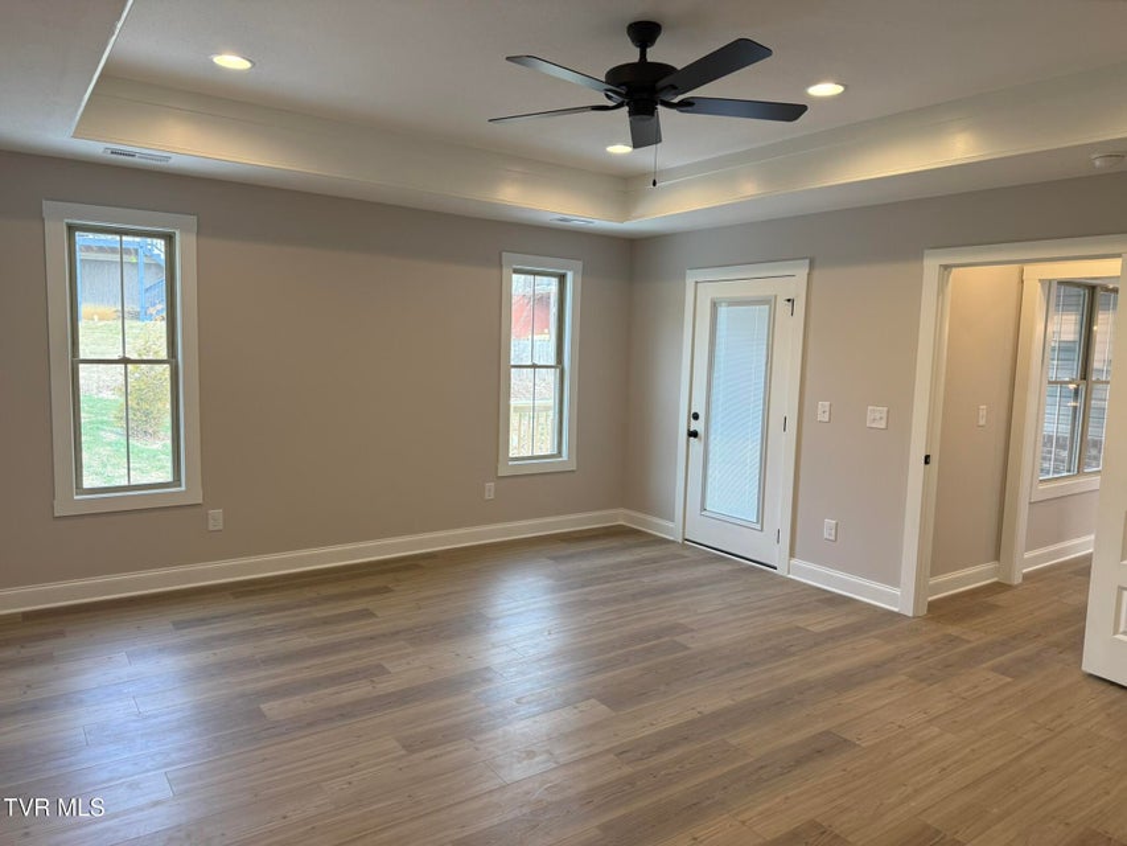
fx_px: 781
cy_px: 423
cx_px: 564
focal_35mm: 24
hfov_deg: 71.6
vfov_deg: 56.8
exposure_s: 1/120
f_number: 1.78
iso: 125
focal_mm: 6.76
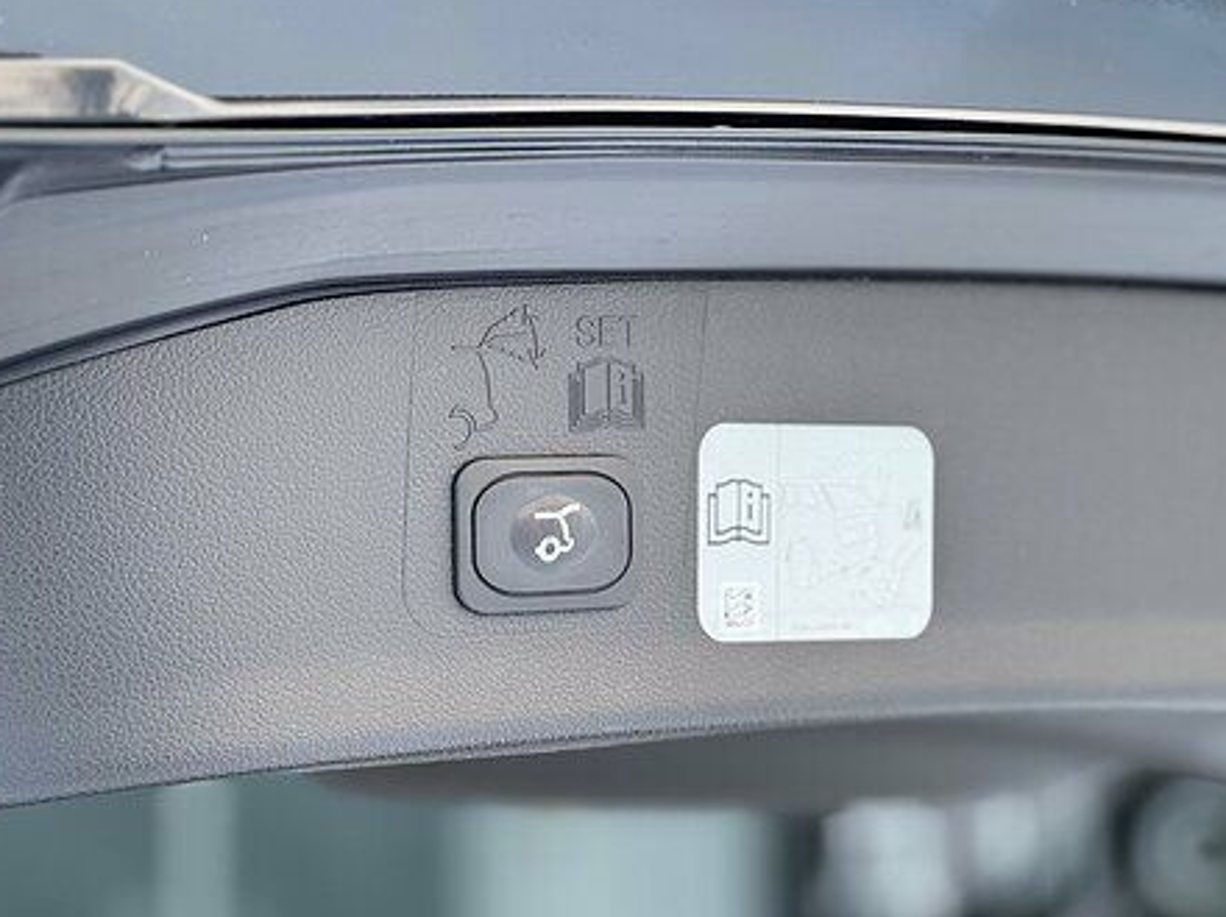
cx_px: 549
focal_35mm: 96
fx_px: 3396
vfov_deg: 15.4
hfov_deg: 20.5
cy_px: 510
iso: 160
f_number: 2.8
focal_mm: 9
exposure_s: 1/99
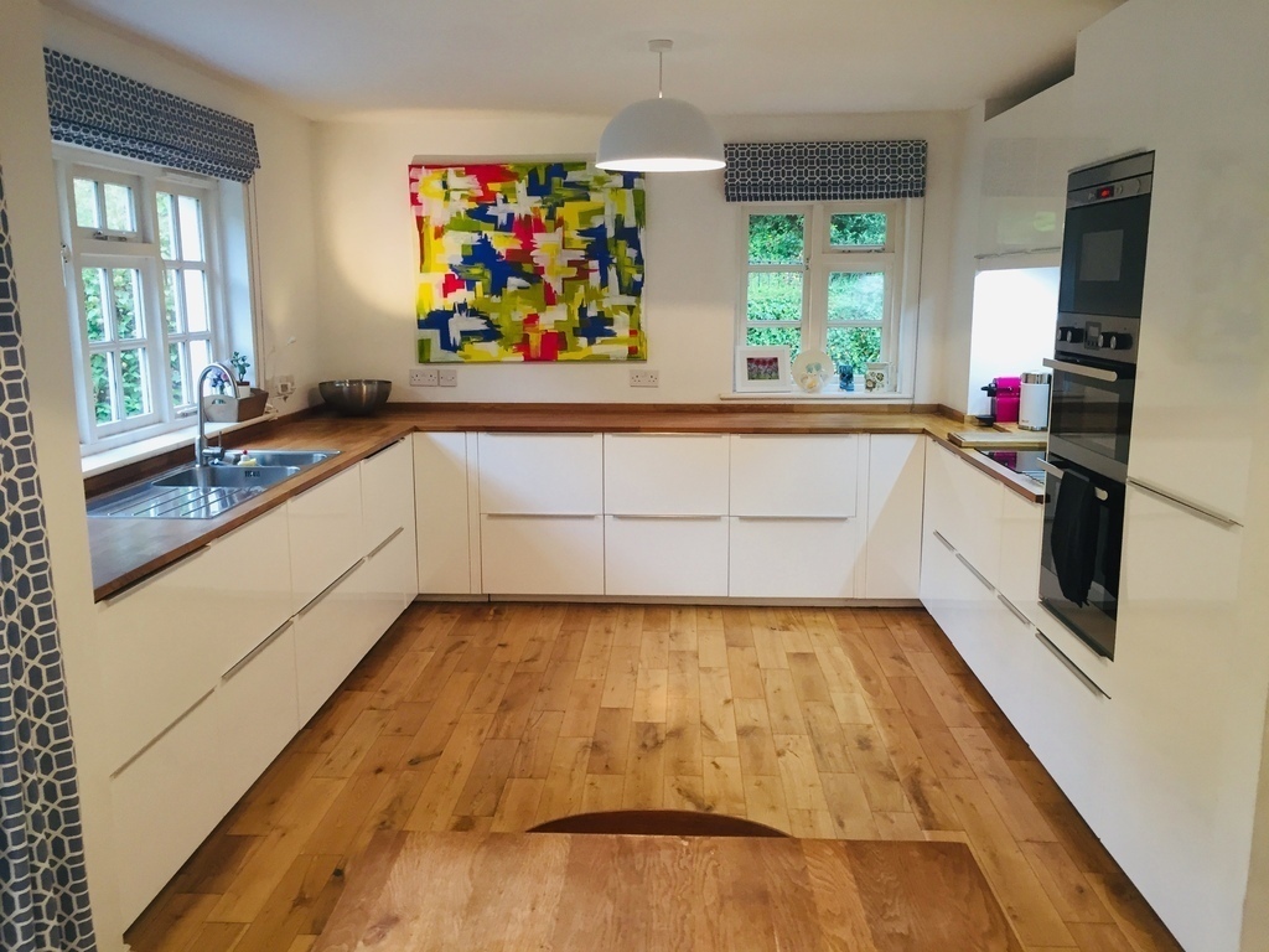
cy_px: 476
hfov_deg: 61.7
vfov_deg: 48.2
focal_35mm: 29
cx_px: 634
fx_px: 1063
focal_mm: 4.15
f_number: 2.2
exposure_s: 1/33
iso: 100
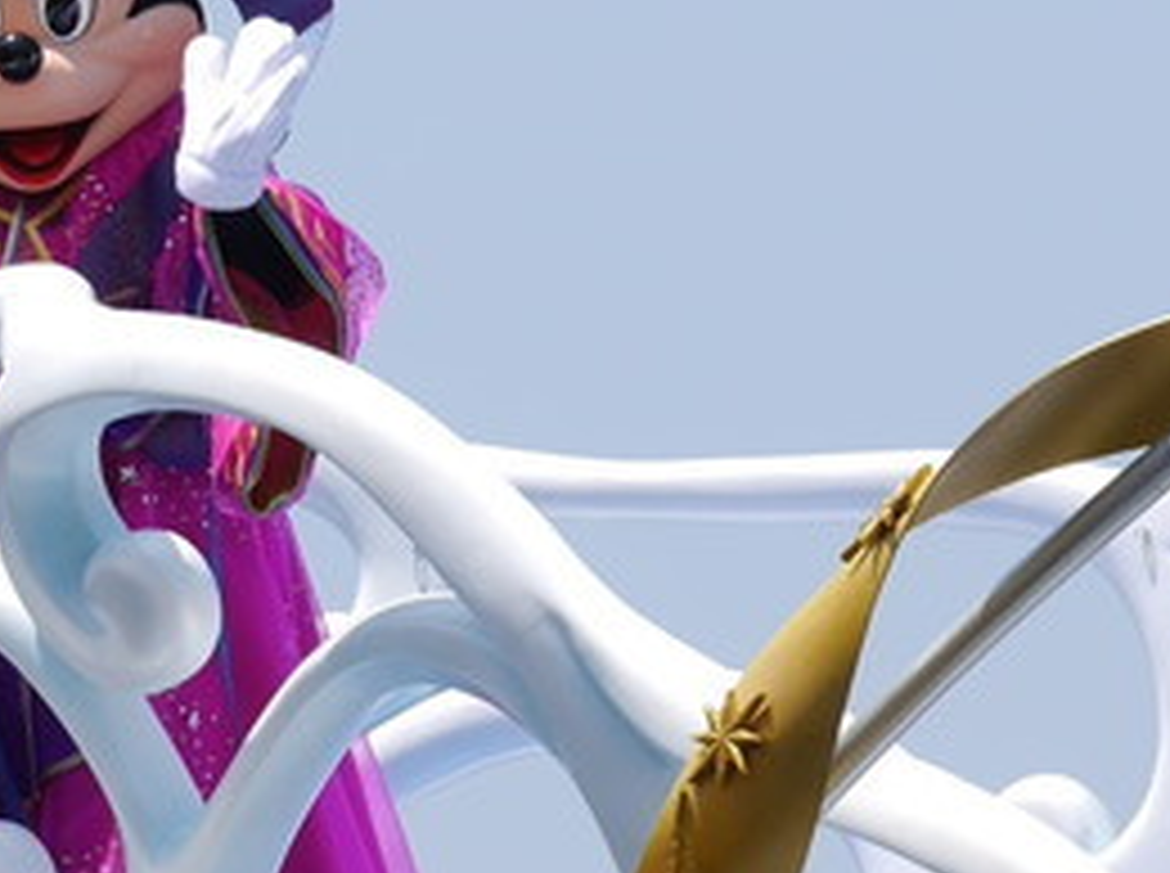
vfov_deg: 2.4
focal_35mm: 611
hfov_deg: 3.2
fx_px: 20613
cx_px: -198
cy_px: 374
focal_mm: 124
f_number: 6.3
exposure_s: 1/500
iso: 160
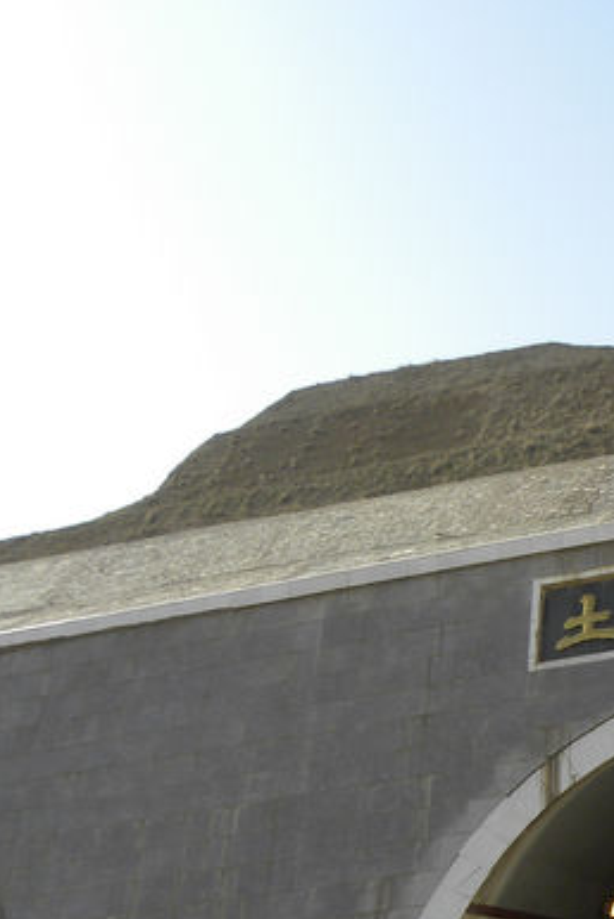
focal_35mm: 63
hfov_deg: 18.5
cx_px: 988
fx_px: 1609
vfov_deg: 30.9
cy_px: 756
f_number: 5
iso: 64
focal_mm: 4.6
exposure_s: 1/276
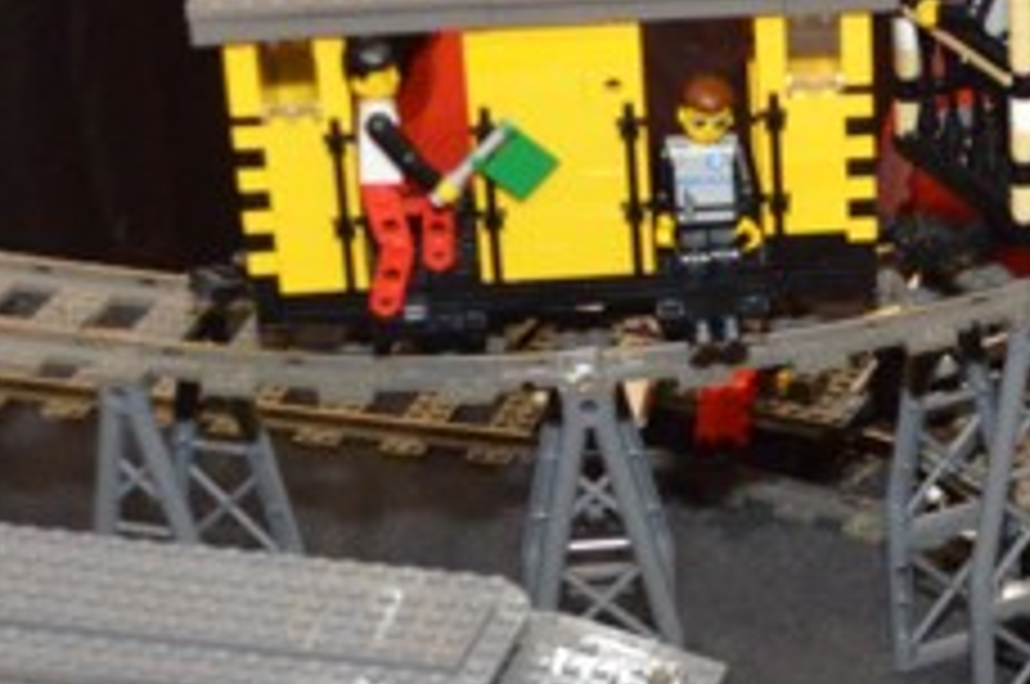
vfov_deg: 10.4
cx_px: 1385
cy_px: 544
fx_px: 3743
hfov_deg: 14.9
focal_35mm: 131
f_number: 4
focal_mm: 20
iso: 3200
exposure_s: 1/60
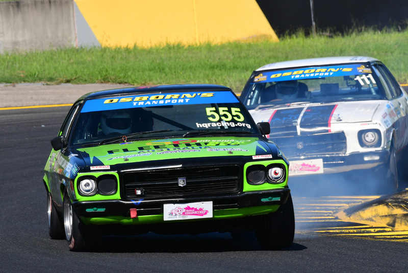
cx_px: 204
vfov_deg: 2.6
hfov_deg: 3.9
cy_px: 136
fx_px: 5952
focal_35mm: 525
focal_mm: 350
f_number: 13
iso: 500
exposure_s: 1/640
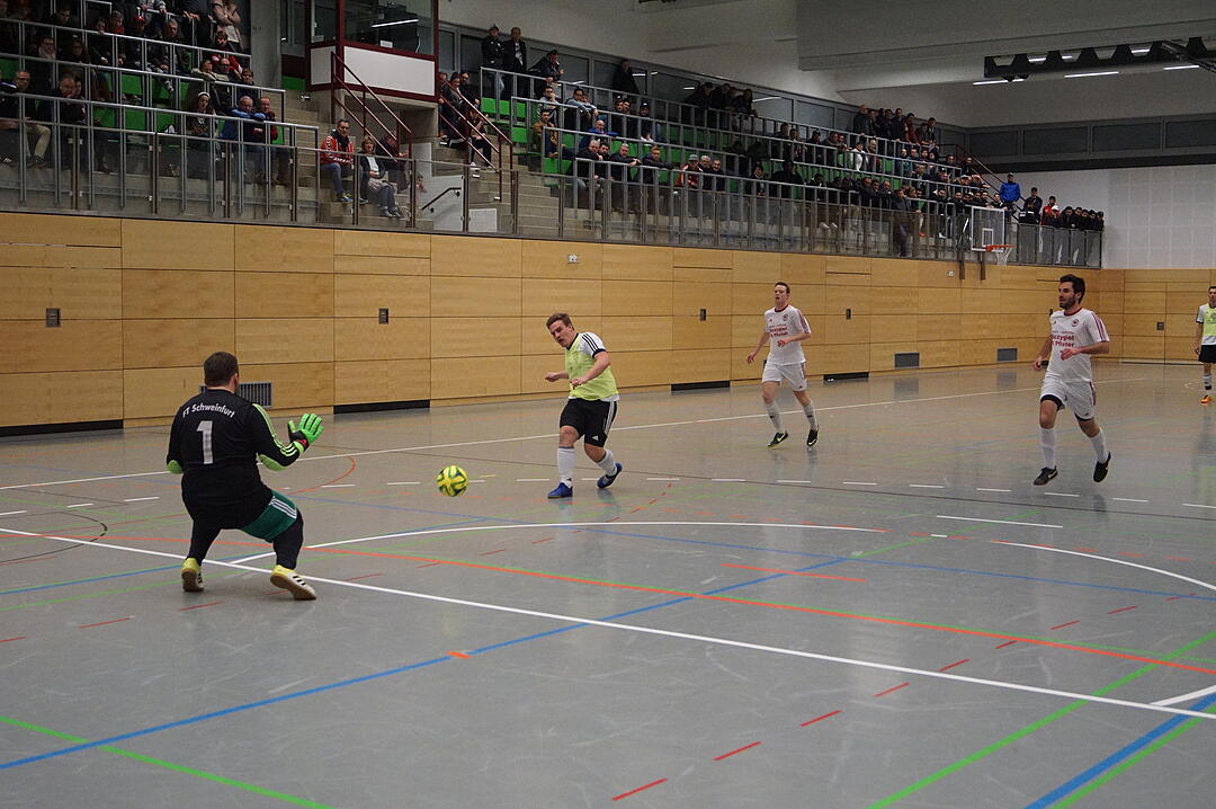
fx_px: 1519
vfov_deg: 29.8
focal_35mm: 45
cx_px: 608
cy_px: 404
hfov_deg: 43.6
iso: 3200
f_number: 4.5
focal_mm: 30
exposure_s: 1/320
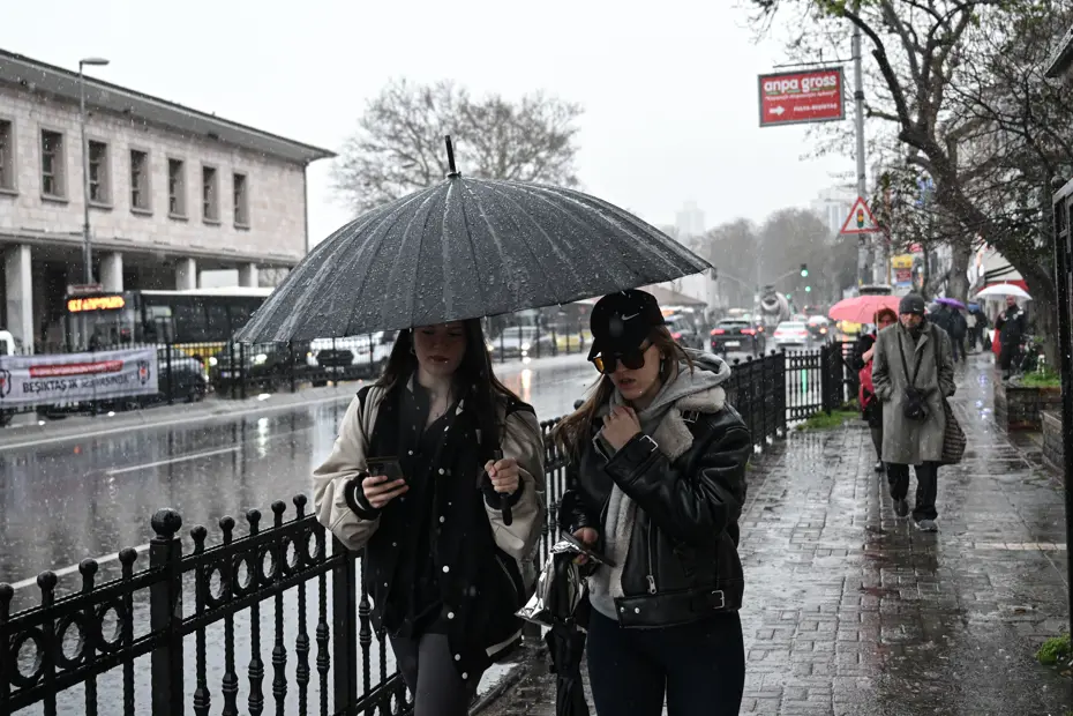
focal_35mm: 42
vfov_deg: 31.9
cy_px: 358
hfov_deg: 46.4
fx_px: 1252
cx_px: 536
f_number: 2.8
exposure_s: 1/1000
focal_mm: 28.5
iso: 1250
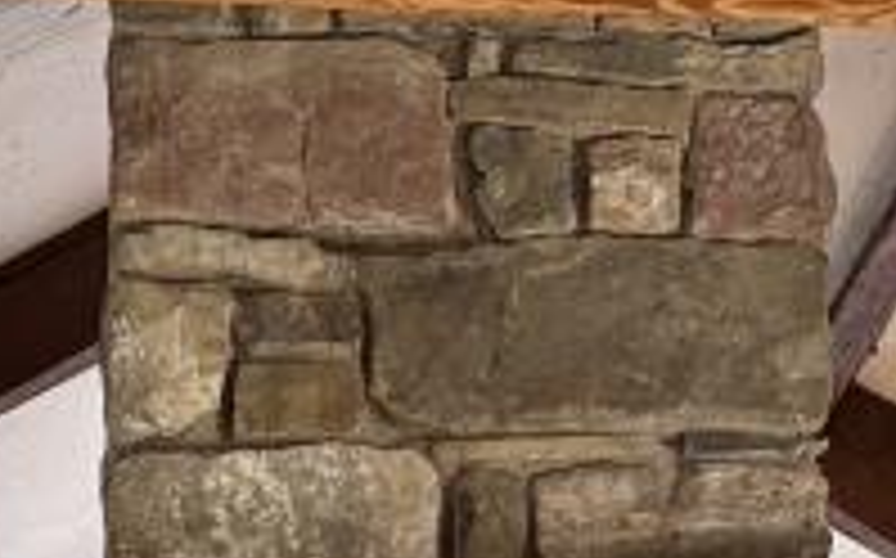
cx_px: 180
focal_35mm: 131
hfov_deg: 15.9
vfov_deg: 9.0
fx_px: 3196
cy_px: 1350
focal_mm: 6.76
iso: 250
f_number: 1.78
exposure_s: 1/60
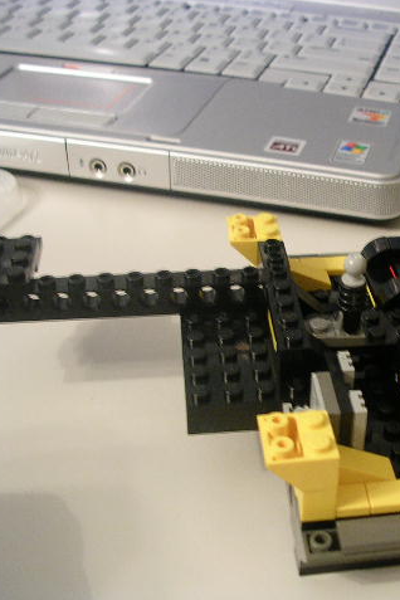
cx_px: 345
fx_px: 883
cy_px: 299
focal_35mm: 53
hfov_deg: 24.9
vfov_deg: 37.5
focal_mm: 5.8
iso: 95
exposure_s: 1/5.9
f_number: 2.8
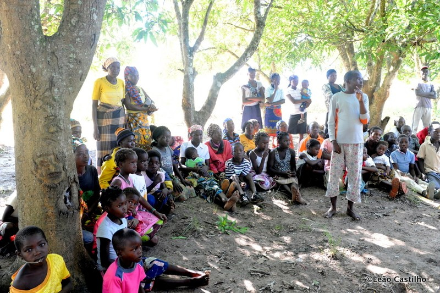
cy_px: 146
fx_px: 379
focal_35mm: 31
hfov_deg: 60.3
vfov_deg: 42.3
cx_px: 220
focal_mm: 31
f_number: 5.6
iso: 1000
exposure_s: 1/40
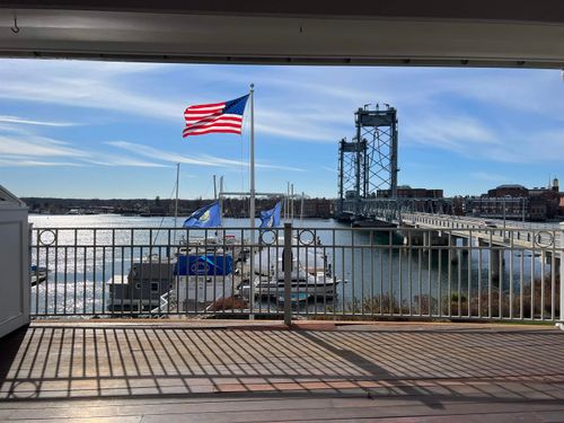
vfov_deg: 53.1
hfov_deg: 67.3
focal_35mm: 26
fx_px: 424
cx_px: 282
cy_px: 212
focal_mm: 5.7
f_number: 1.5
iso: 50
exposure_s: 1/9434
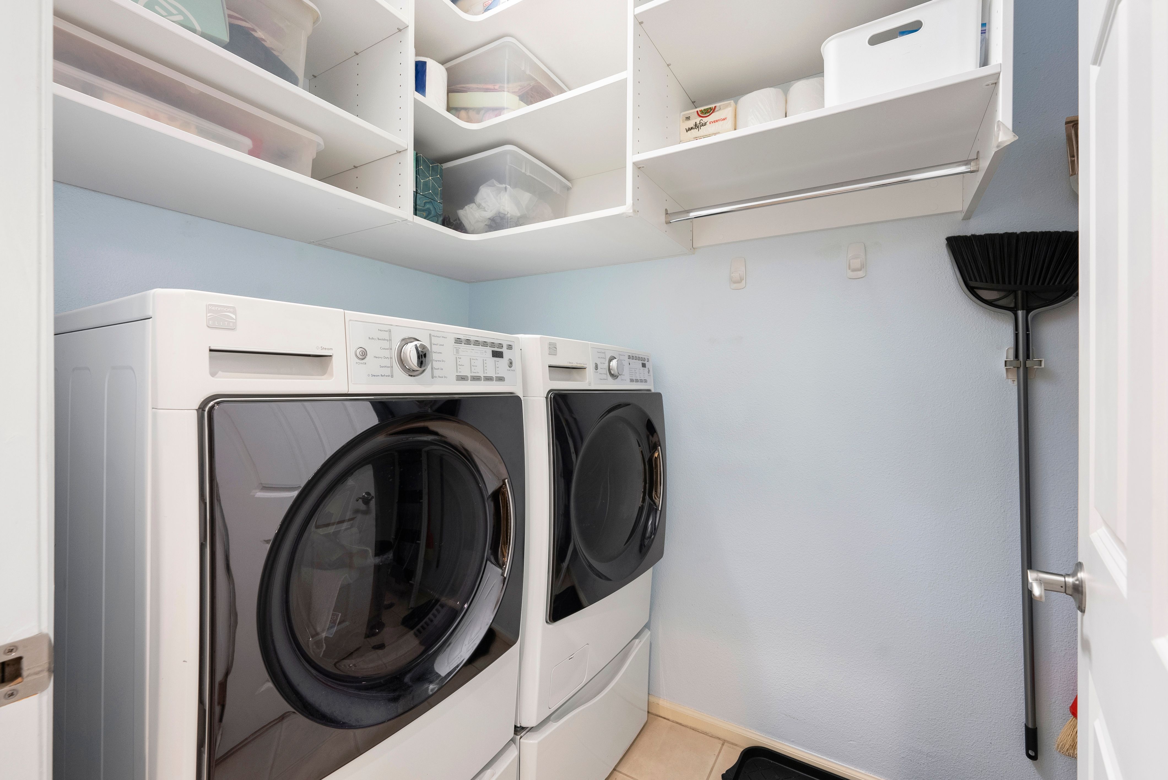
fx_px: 487
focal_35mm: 15
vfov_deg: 77.4
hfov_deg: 100.4
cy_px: 390
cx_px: 584
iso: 1000
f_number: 8
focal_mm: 15
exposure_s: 1/5
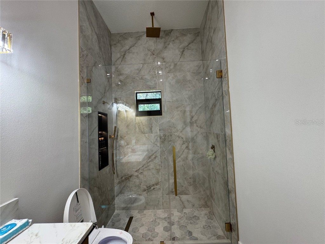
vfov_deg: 85.7
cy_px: 122
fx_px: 131
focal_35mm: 14
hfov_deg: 102.1
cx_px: 162
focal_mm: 2.22
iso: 125
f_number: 2.2
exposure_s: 1/120
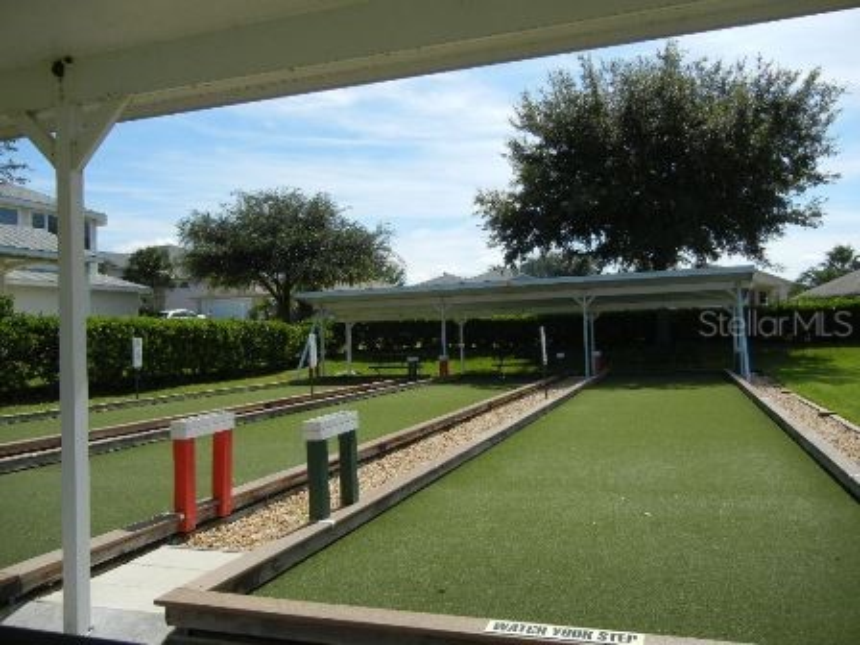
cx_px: 430
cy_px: 322
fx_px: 745
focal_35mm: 30
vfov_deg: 46.8
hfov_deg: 60.0
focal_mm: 5.4
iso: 160
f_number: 7
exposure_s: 1/539
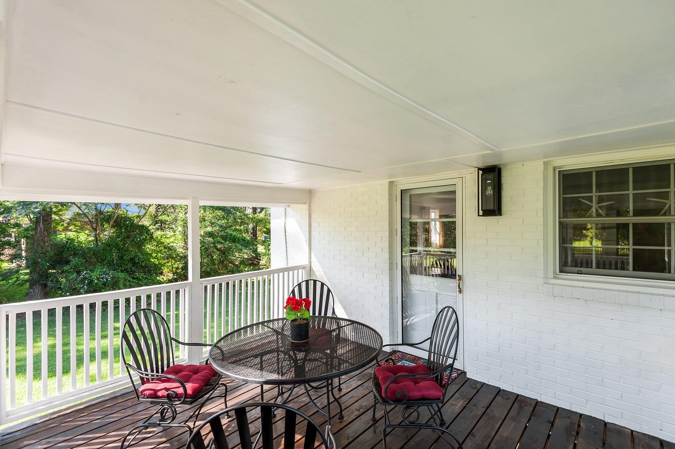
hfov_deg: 96.8
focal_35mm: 16
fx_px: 300
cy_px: 224
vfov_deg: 73.7
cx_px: 338
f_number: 5.6
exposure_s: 1/125
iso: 400
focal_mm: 16
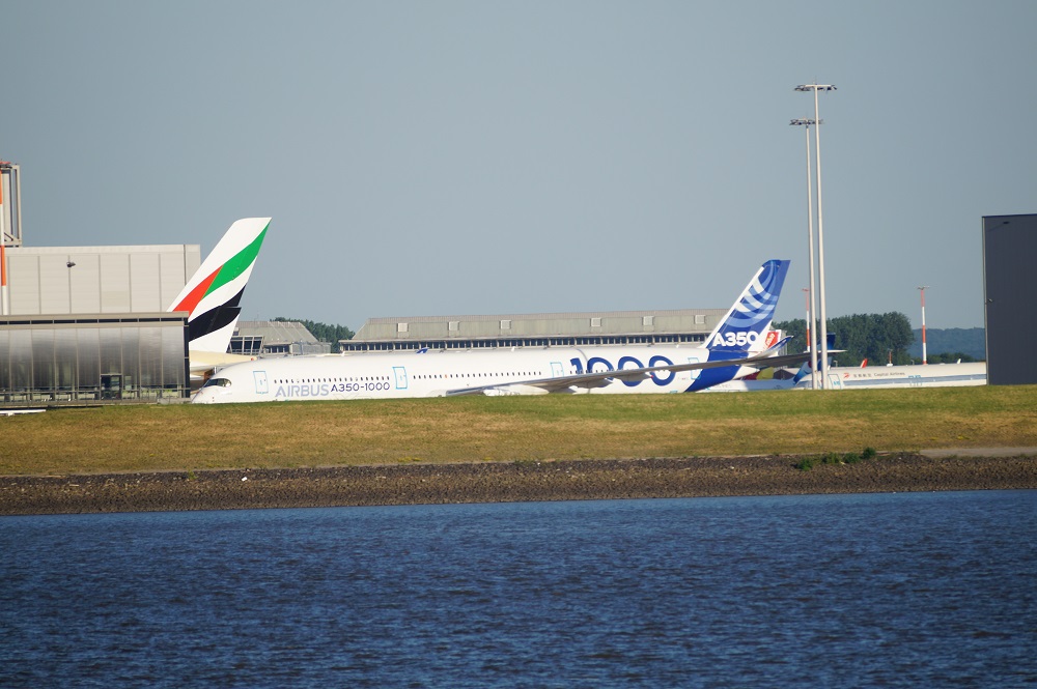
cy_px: 344
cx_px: 518
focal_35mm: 420
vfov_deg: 3.3
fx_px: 12088
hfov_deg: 4.9
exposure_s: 1/500
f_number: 5.6
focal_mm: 280
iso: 100
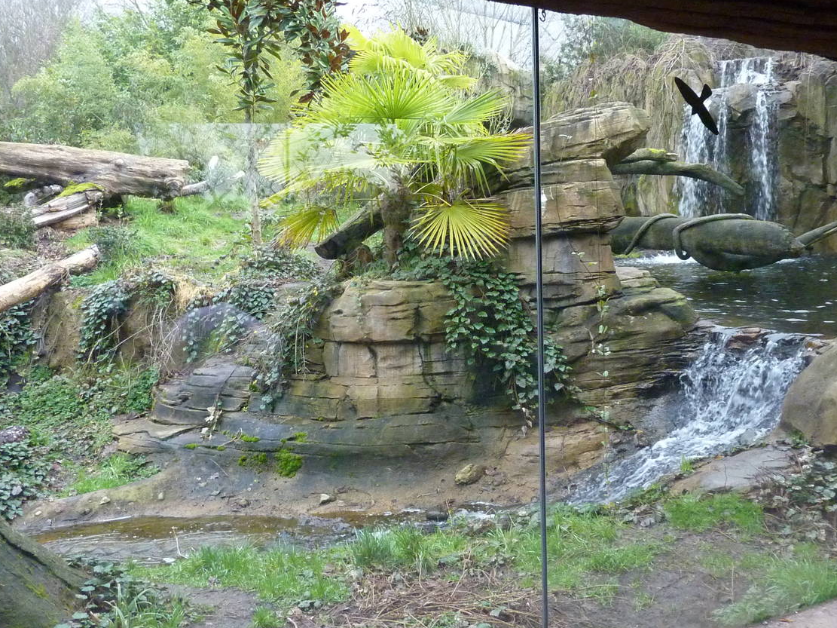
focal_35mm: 36
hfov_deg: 51.3
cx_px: 447
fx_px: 870
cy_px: 333
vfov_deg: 39.6
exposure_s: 1/80
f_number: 3.3
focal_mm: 4.1
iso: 400
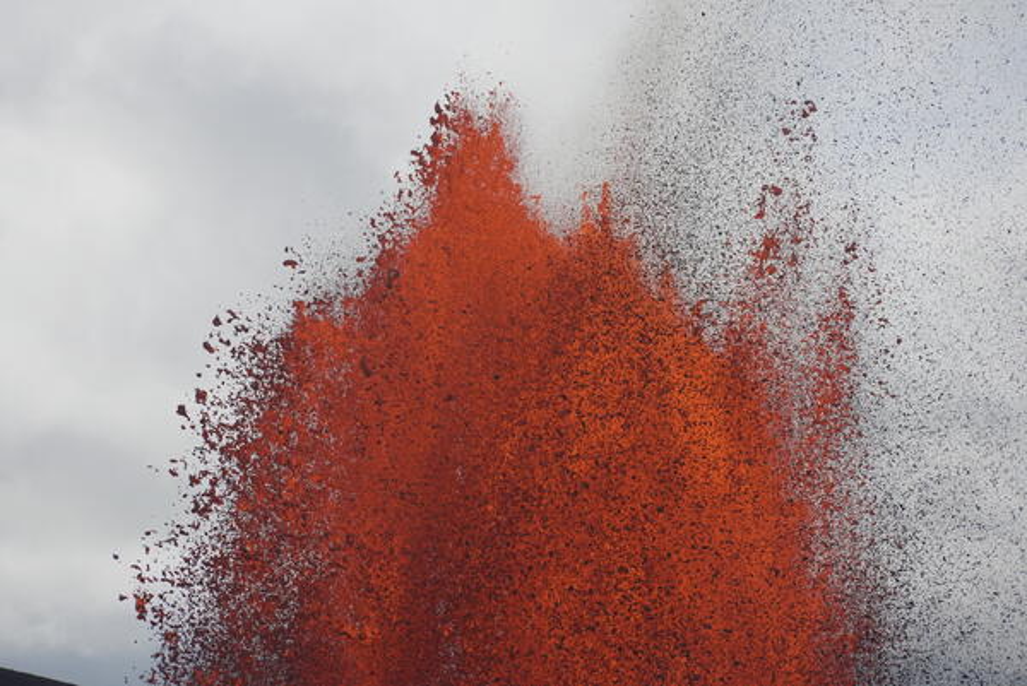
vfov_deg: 6.9
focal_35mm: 200
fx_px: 5710
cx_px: 514
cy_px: 343
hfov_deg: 10.3
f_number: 7.1
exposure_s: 1/4000
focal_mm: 200
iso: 1250
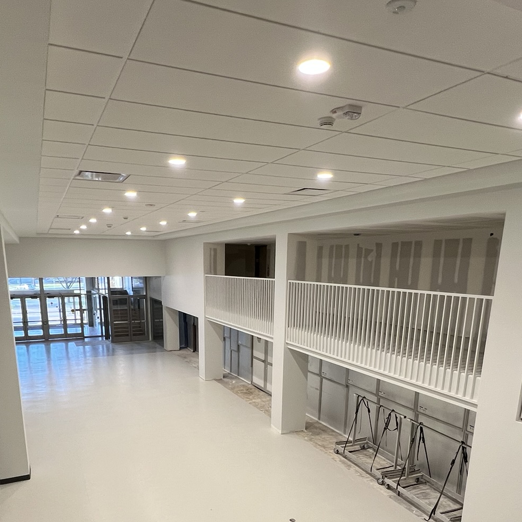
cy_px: 366
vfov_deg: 62.6
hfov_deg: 64.8
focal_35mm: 24
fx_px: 409
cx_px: 229
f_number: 1.8
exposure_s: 1/120
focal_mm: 1.57
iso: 125
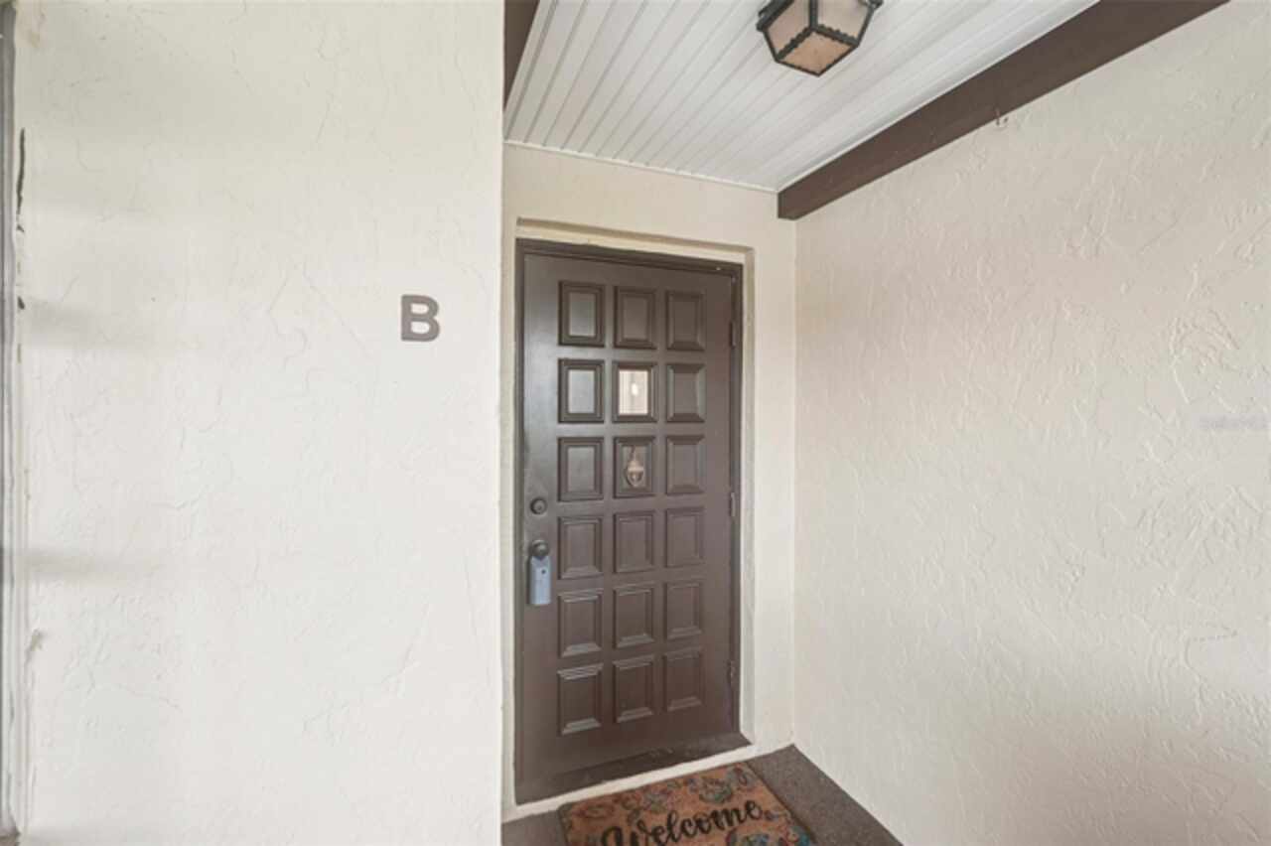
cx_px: 636
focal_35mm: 16
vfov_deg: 73.7
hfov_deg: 96.8
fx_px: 565
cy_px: 423
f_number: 8
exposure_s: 1/8
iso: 400
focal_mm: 16
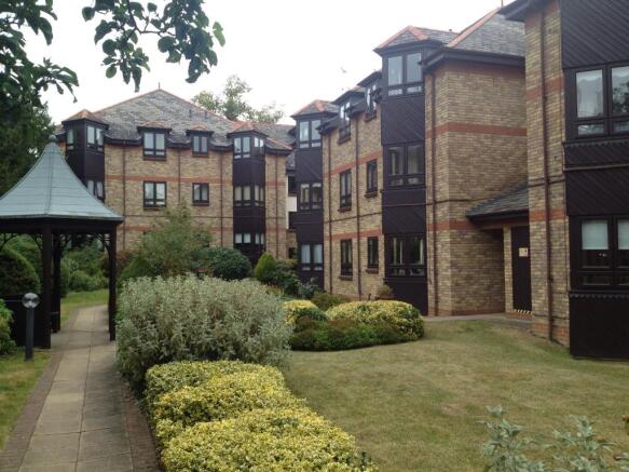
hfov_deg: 52.6
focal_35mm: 35
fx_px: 636
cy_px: 236
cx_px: 314
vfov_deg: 40.7
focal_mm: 4.28
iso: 64
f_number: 2.4
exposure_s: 1/196
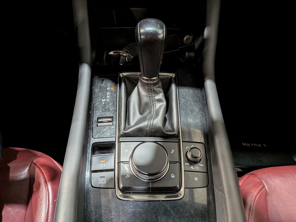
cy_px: 111
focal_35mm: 24
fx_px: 205
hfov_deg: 71.6
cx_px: 148
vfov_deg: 56.8
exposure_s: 1/100
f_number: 1.7
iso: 59
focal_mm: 4.53
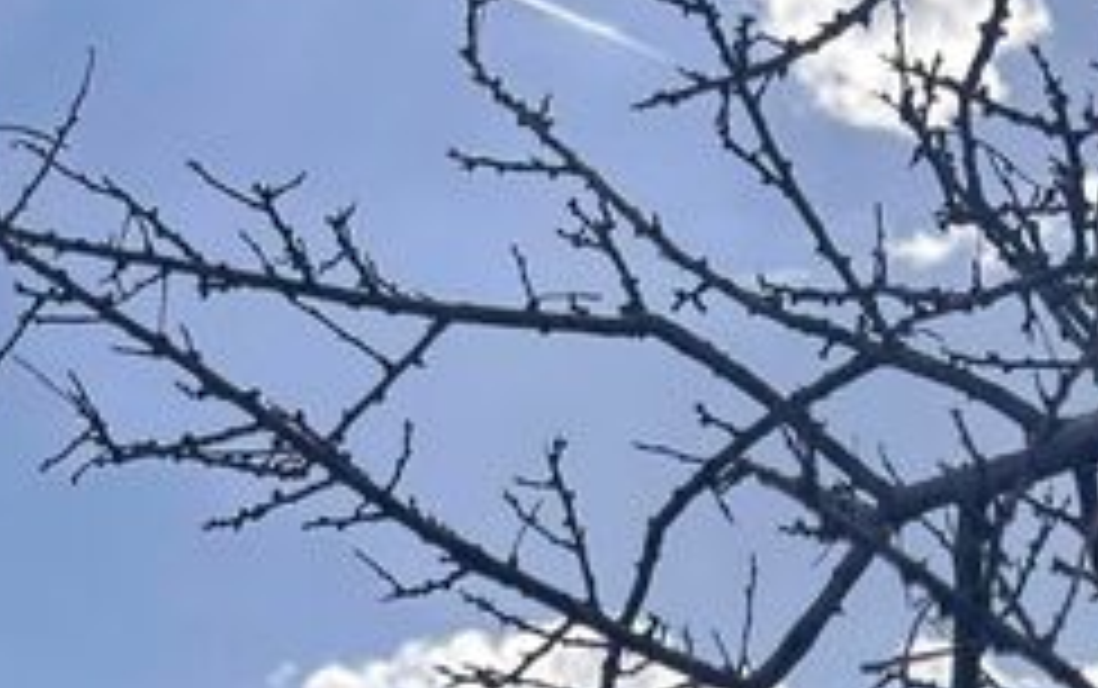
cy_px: 1450
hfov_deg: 15.0
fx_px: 4163
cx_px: 562
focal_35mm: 139
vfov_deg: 8.8
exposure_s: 1/5882
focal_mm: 6.86
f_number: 1.78
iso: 64
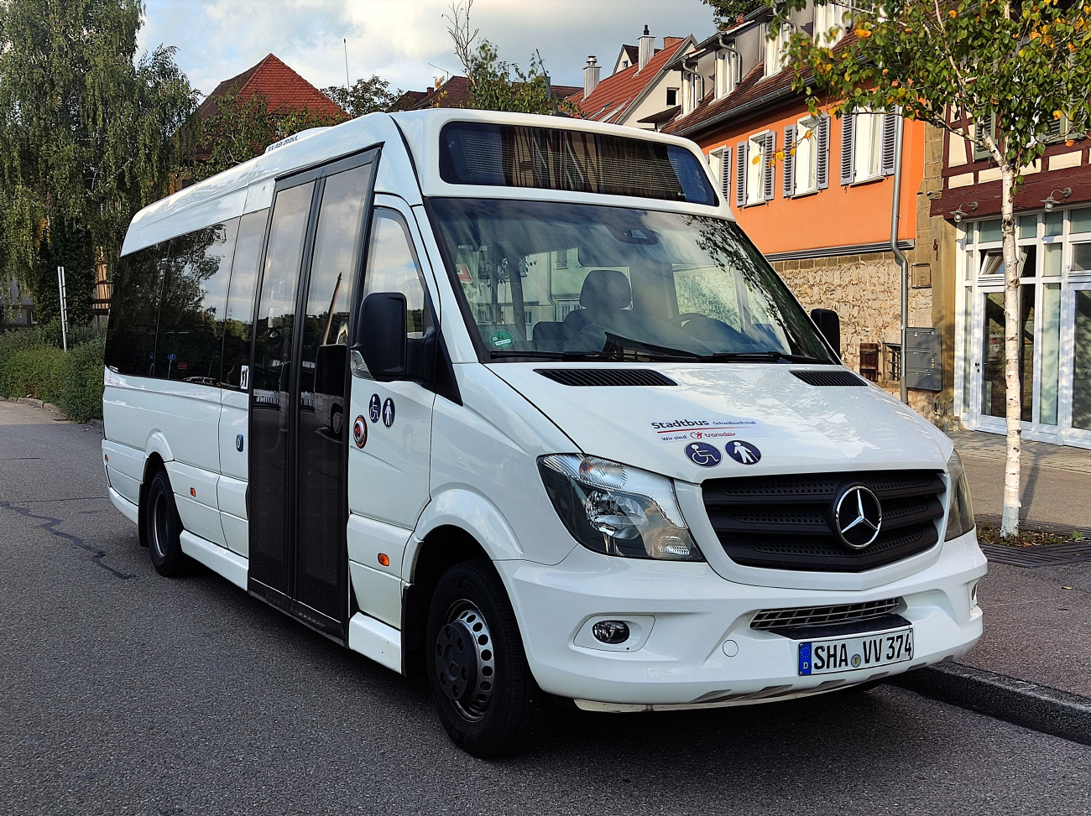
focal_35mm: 39
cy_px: 408
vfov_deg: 36.8
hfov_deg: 47.9
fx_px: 1228
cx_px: 546
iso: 50
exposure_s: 1/958
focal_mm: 4.71
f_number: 1.79
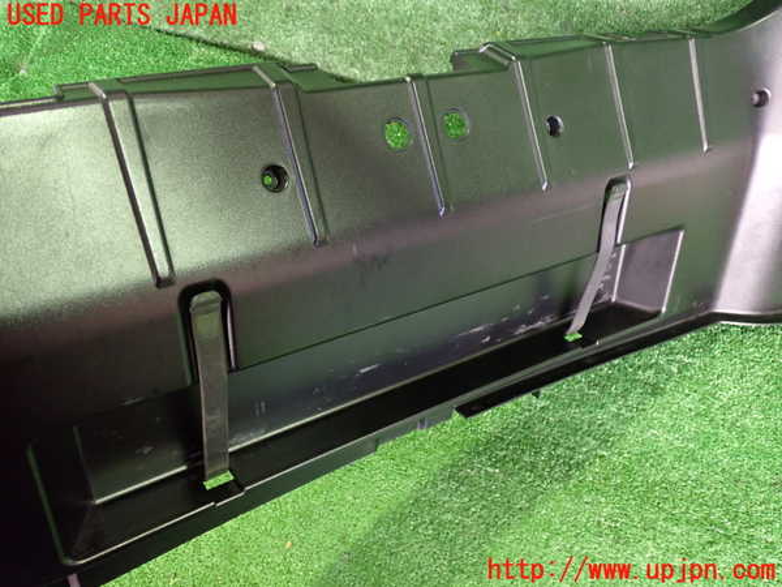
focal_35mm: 30
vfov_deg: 46.8
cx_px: 391
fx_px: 678
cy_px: 294
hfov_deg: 60.0
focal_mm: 5.4
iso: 800
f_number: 2.3
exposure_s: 1/20
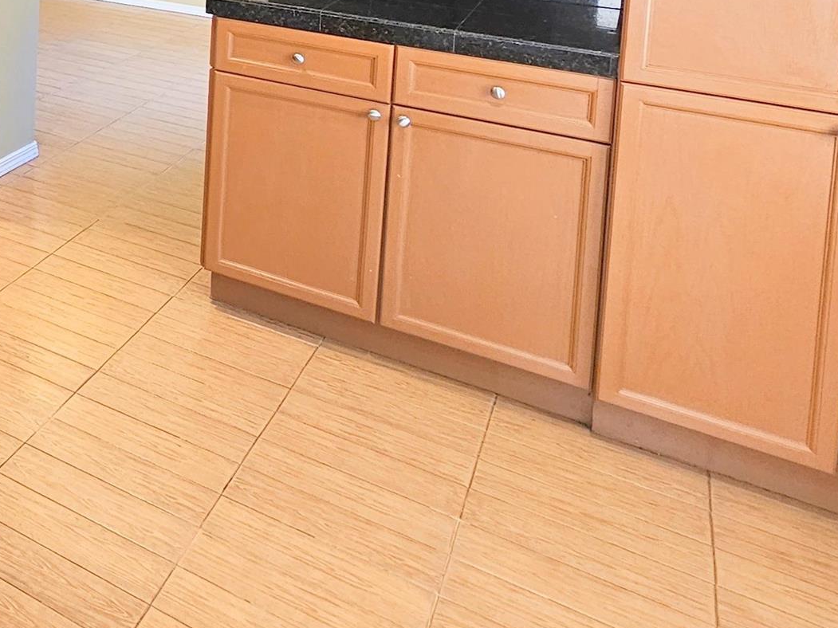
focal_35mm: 38
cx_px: -191
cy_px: -151
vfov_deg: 31.0
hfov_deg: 36.5
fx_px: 920
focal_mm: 2.2
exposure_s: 1/60
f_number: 2.2
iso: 125
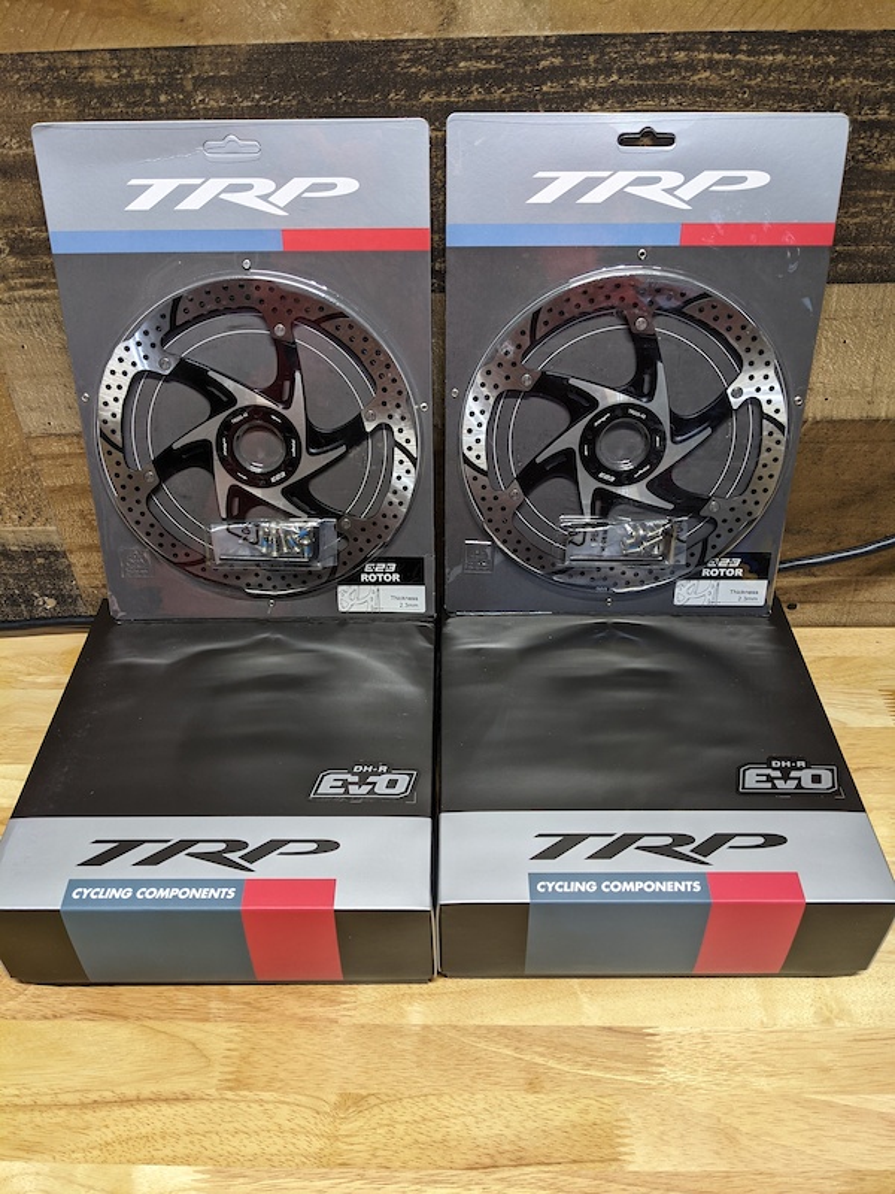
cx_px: 448
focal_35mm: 27
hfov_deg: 51.4
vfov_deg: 65.3
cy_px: 597
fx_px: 931
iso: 79
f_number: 1.73
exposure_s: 1/30
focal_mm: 4.38
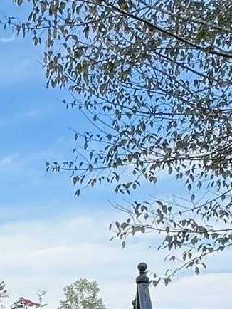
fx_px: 616
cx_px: -152
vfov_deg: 25.1
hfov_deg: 18.1
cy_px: 381
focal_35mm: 69
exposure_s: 1/430
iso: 32
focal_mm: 1.57
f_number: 1.8
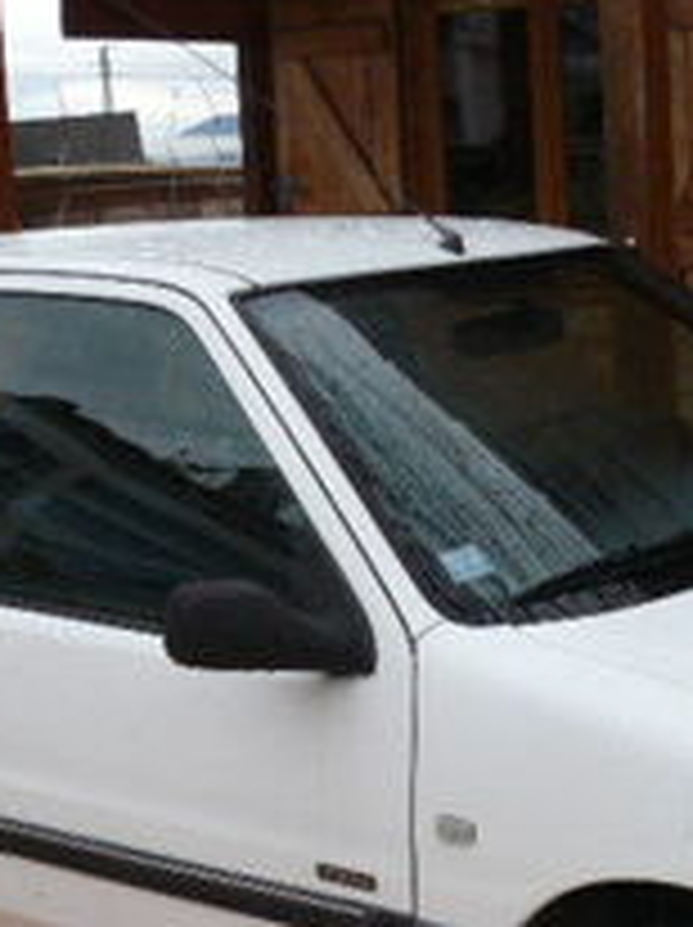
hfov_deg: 17.4
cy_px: 698
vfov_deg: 23.1
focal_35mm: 84
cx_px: 526
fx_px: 2247
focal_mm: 6
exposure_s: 1/100
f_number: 4
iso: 100
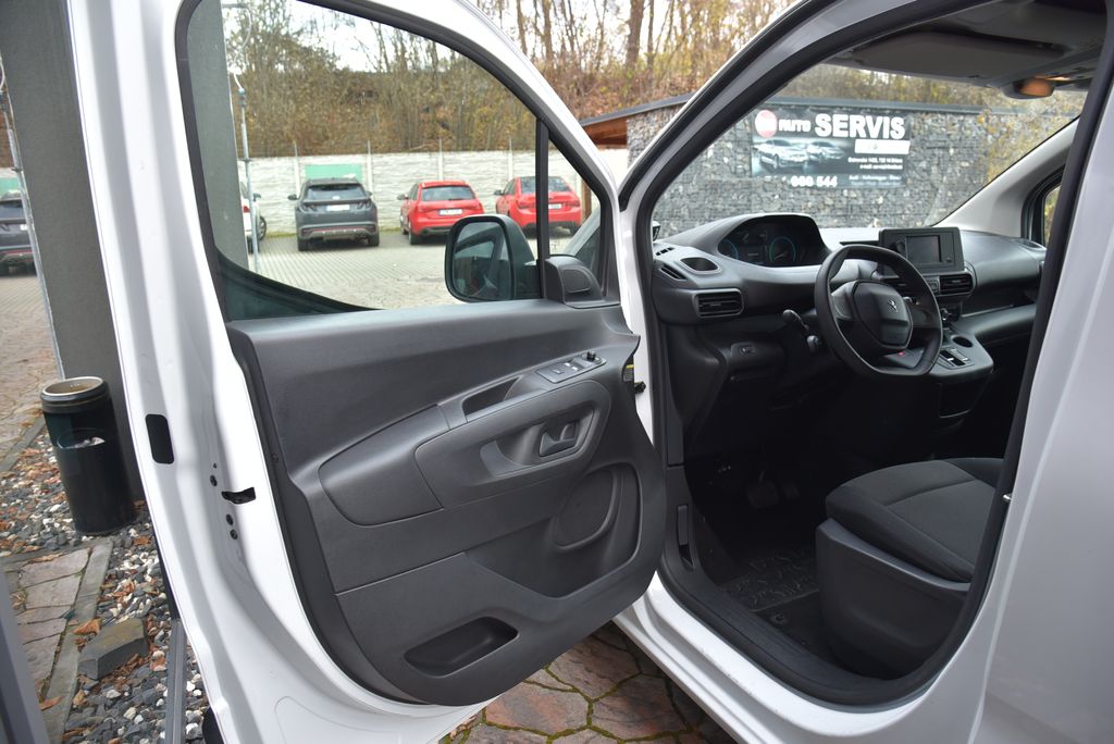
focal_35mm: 24
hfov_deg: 73.7
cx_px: 557
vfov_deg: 53.2
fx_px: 743
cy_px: 372
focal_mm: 24
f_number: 5.6
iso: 500
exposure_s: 1/125
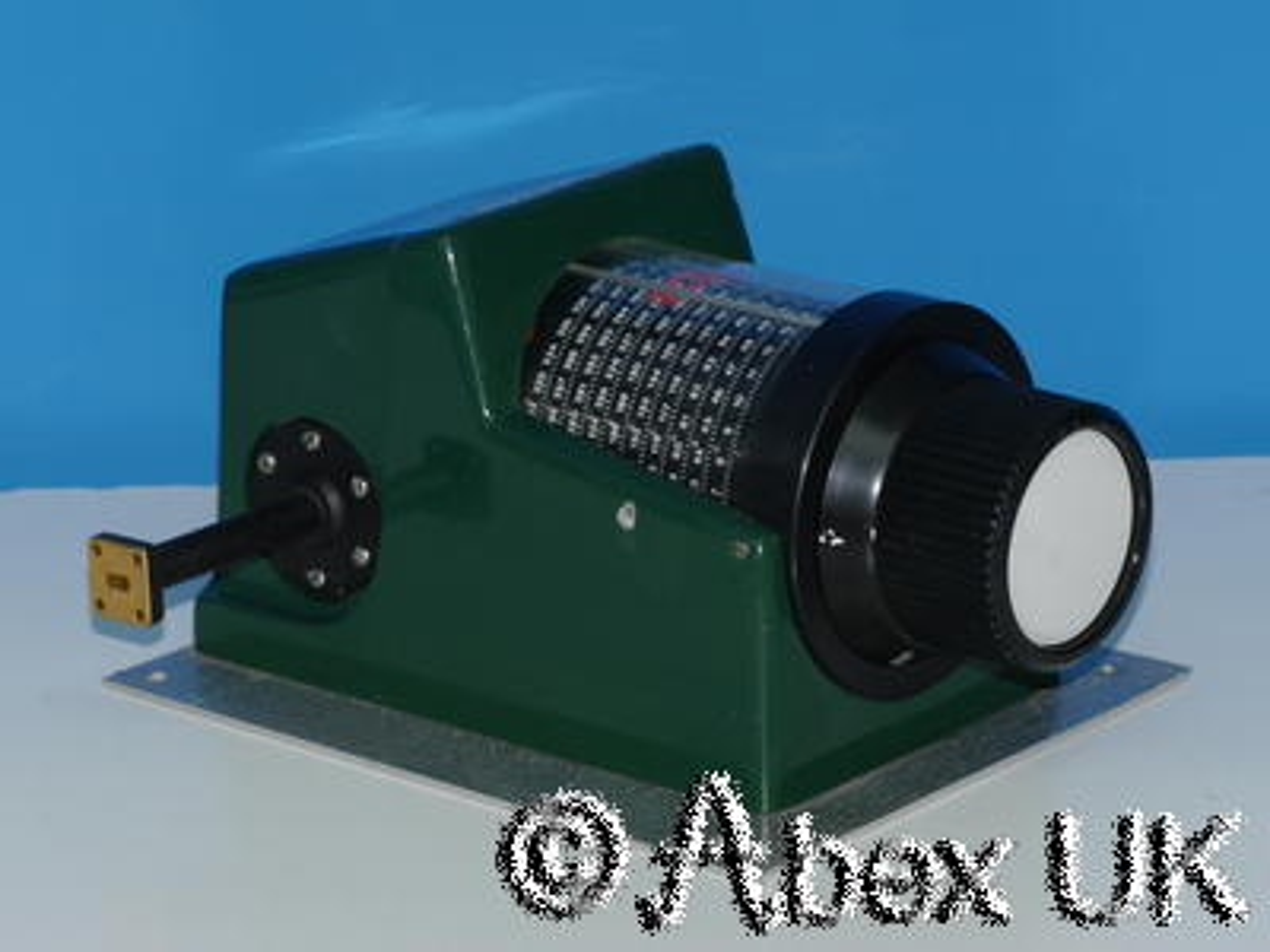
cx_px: 635
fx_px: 5943
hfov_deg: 12.2
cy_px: 476
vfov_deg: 9.2
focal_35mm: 162
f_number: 11
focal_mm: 81
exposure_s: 1/60
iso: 400
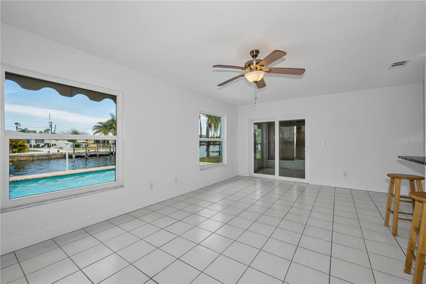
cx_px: 213
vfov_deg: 81.2
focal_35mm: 14
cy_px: 142
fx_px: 166
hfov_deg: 104.3
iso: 125
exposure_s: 1/160
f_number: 9
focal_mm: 14
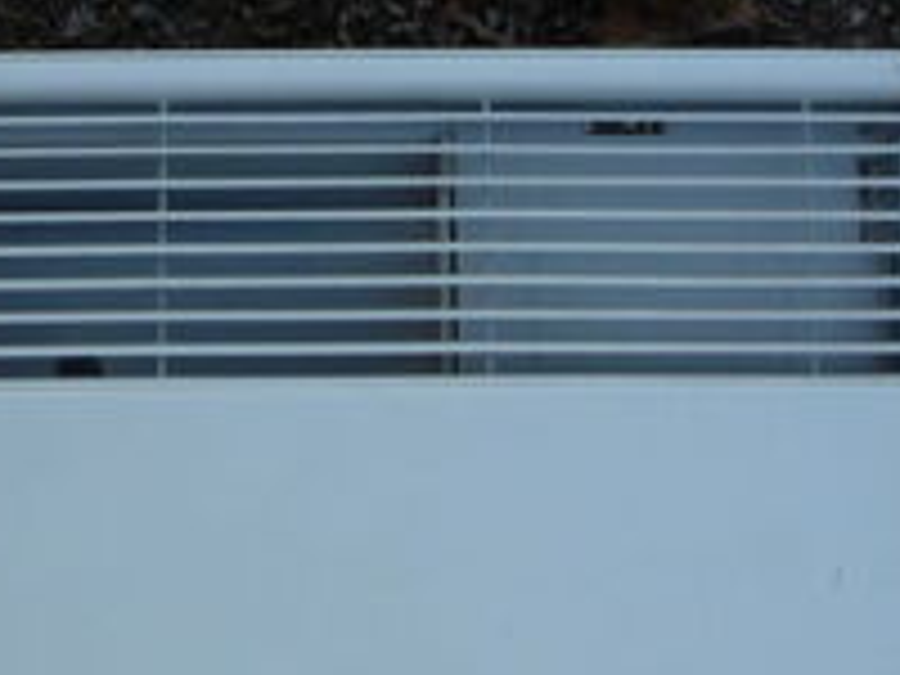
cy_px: 765
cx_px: 369
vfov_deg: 19.5
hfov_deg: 27.0
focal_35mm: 72
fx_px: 1872
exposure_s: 1/60
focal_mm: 5.2
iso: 100
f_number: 3.3
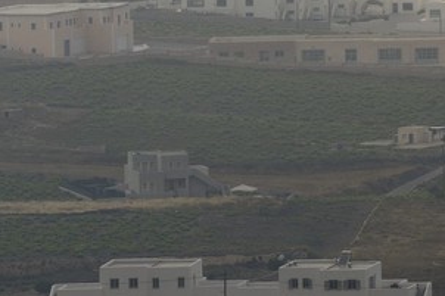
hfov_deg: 3.0
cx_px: 1107
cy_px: -280
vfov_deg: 2.0
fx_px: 8499
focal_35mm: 688
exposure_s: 1/250
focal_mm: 130
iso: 200
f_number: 11
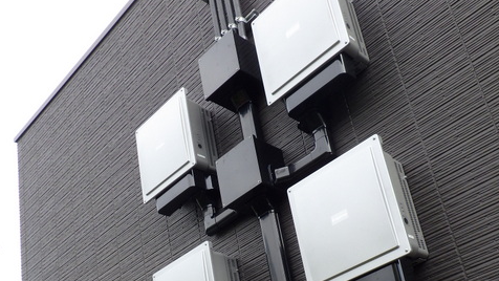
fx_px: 543
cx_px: 248
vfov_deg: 27.2
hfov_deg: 49.4
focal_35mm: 41
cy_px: 288
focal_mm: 5
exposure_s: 1/250
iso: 125
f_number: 4.2
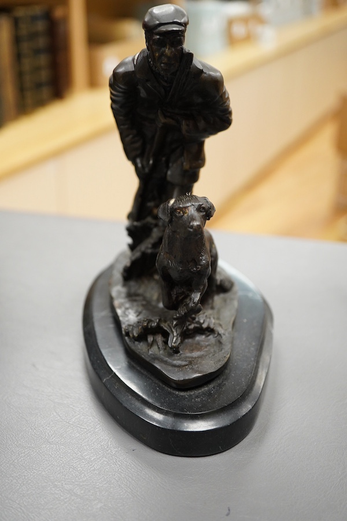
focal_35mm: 45
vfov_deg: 43.6
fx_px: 651
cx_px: 174
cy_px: 260
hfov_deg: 29.9
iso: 1250
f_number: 3.5
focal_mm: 30
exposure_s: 1/125
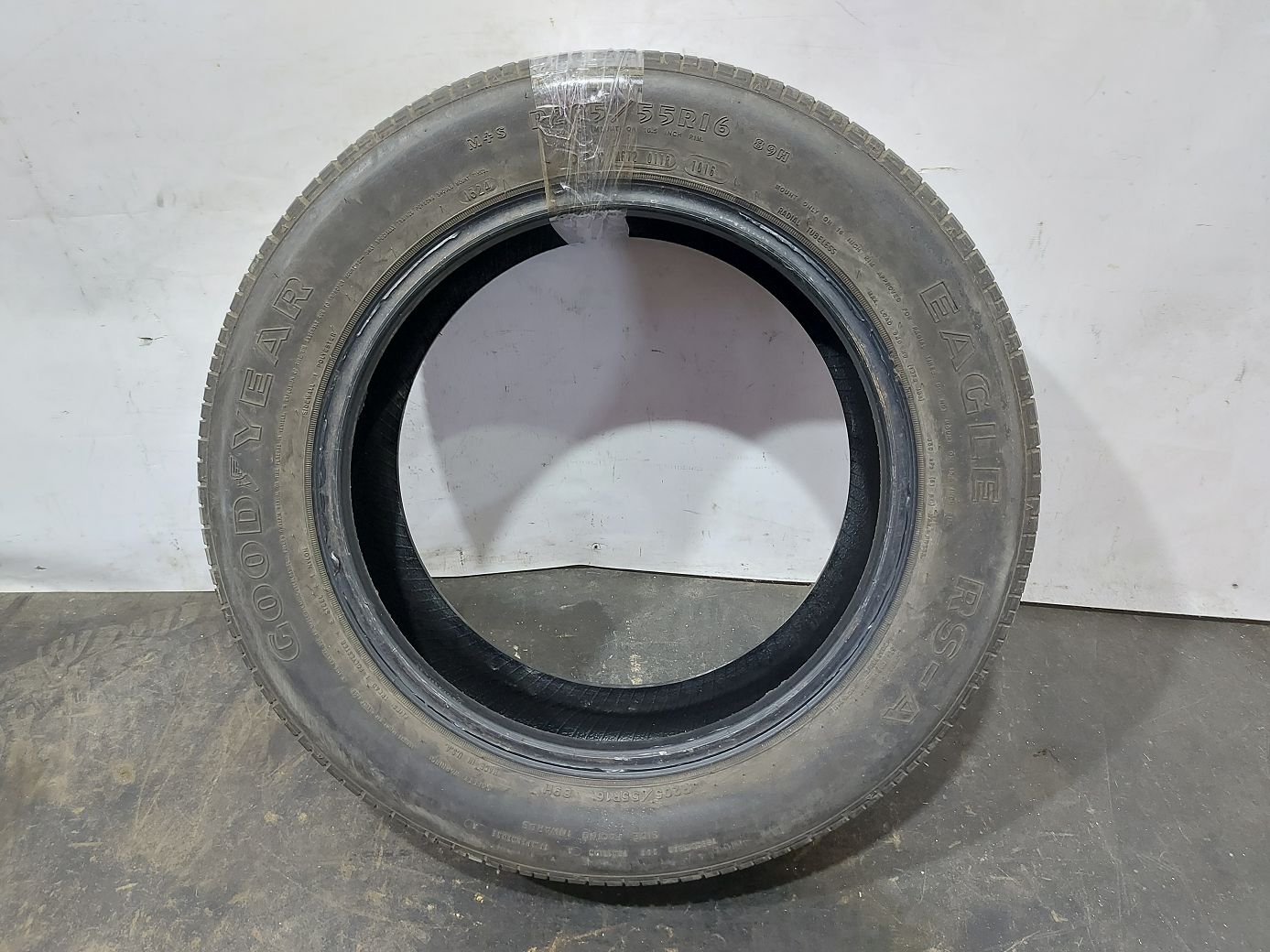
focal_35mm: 24
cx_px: 635
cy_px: 476
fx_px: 880
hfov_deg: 71.6
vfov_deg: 56.8
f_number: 1.8
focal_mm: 5.23
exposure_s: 1/33
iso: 250
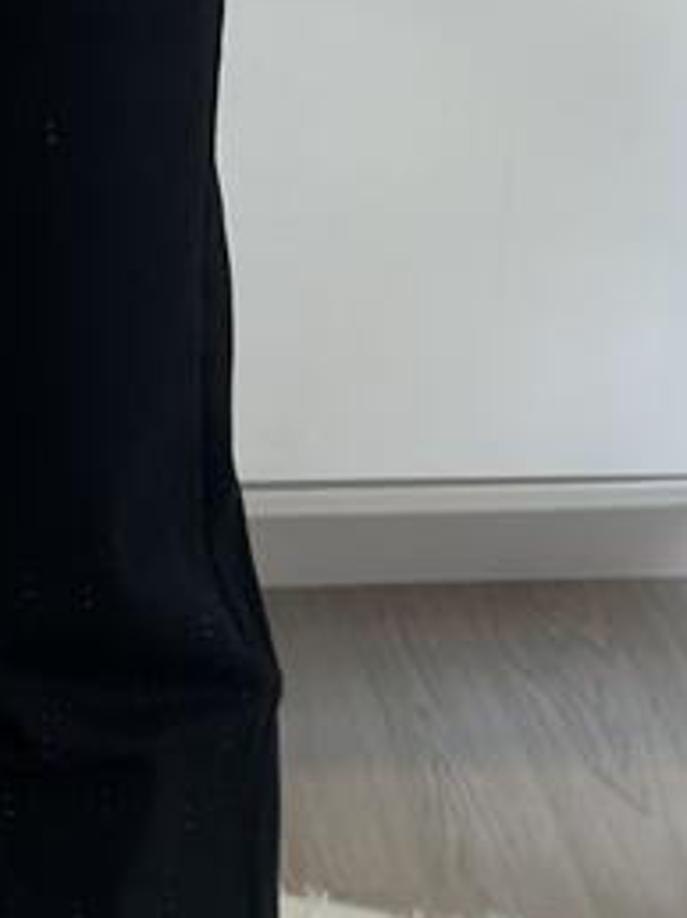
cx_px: -263
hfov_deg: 11.8
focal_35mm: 121
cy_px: -157
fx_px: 3207
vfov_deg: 15.7
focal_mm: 5.7
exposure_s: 1/100
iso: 64
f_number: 1.5
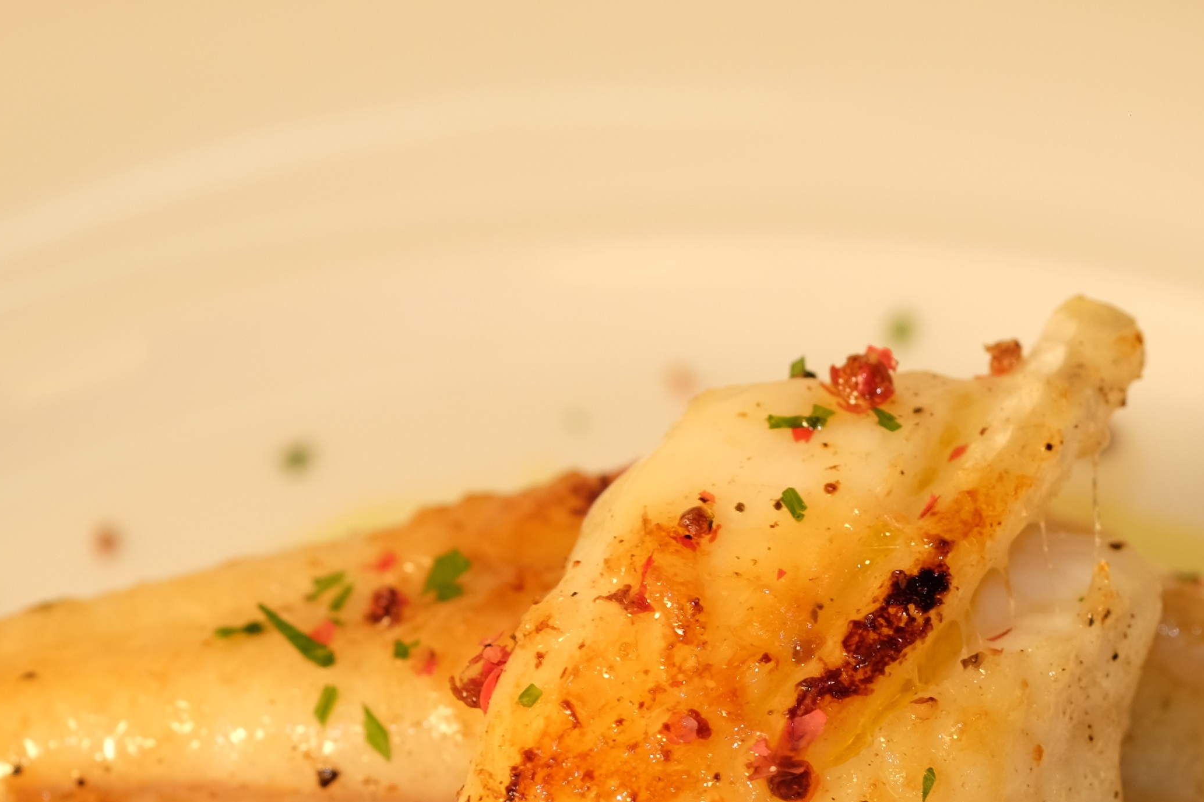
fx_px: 6420
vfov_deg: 7.1
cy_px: 855
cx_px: 701
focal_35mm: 192
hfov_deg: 10.7
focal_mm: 60
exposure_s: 1/160
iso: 200
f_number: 4.5
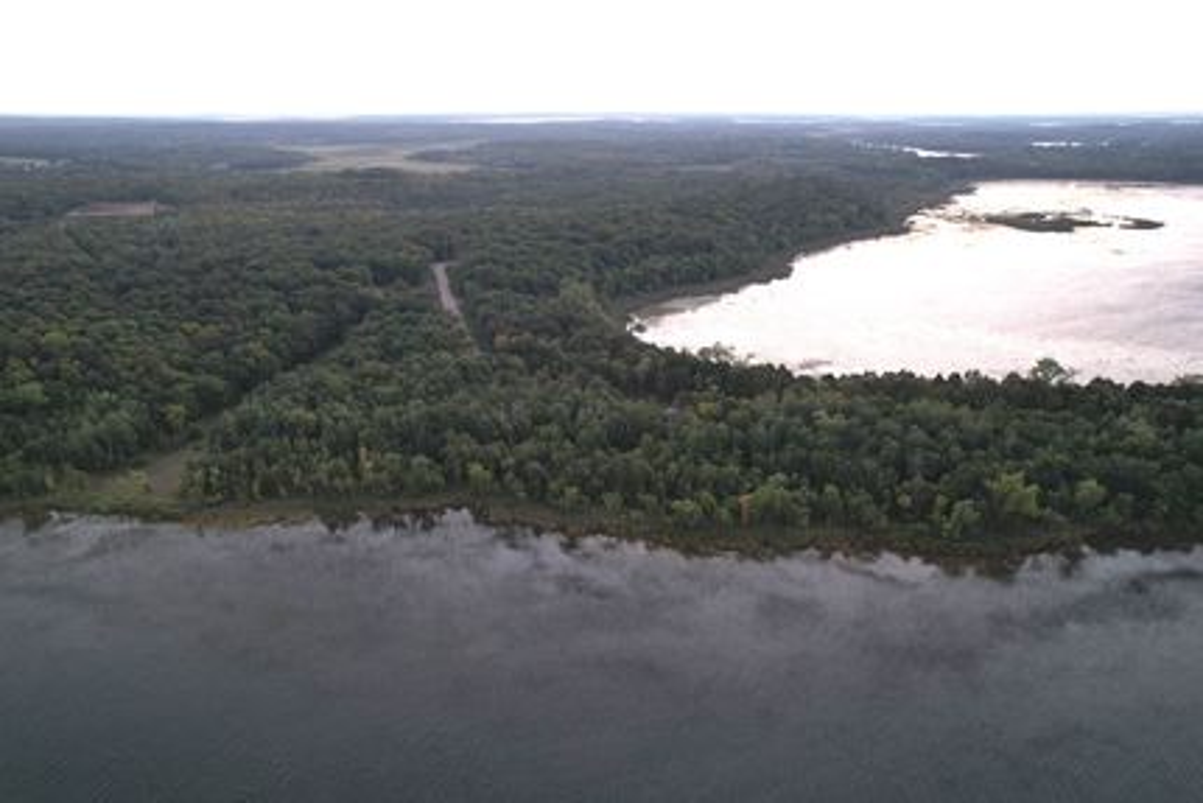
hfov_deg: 78.6
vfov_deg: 57.3
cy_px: 402
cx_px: 602
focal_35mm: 22
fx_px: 735
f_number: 2.8
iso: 100
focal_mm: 8.38
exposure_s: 1/20
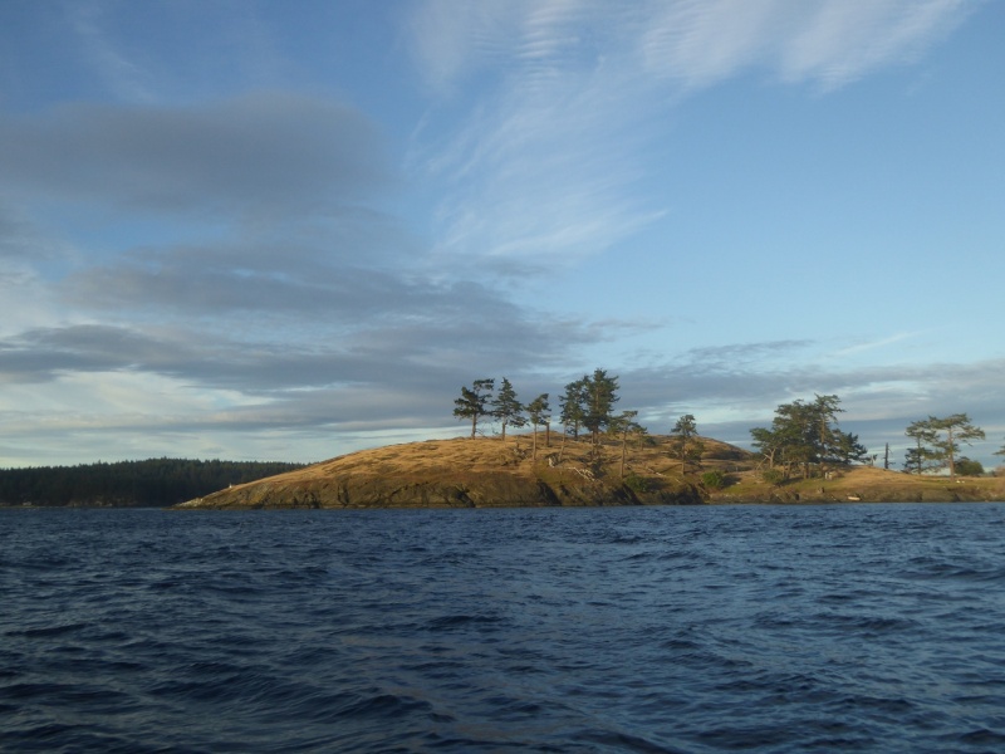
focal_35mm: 39
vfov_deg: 36.8
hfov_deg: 47.9
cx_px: 502
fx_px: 1132
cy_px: 377
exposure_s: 1/400
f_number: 3.7
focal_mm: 6.7
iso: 100
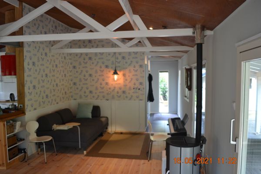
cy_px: 87
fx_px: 196
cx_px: 130
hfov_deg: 67.4
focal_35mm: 27
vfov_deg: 47.9
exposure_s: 1/40
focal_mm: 18
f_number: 3.5
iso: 400
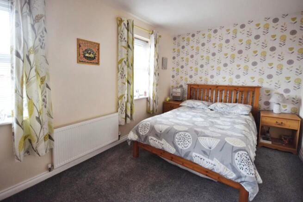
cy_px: 101
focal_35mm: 15
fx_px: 126
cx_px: 152
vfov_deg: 77.4
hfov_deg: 100.4
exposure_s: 1/60
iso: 450
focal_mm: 10
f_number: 4
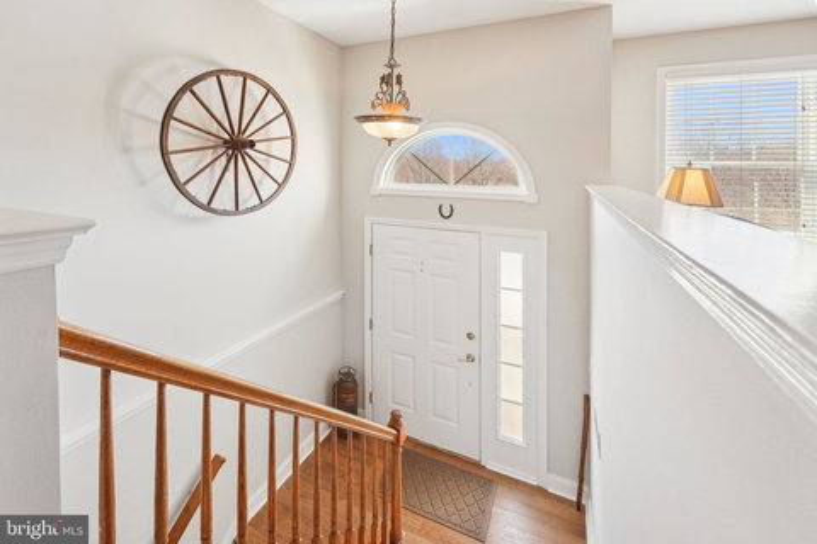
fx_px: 318
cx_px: 408
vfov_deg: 81.2
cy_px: 272
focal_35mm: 14
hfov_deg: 104.3
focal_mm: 14
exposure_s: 1/125
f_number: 8
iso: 500
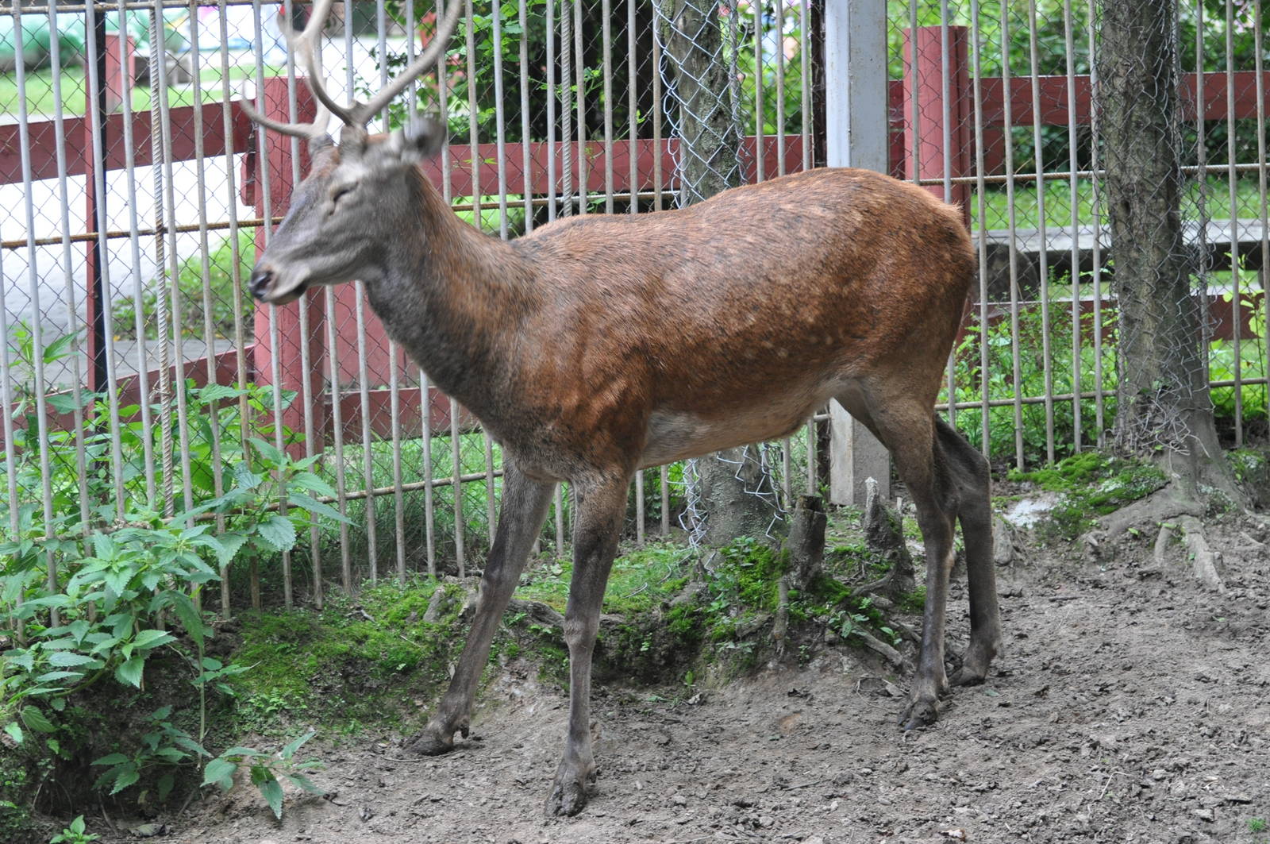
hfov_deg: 18.2
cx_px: 635
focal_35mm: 112
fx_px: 3964
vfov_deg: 12.1
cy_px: 422
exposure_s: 1/125
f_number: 4.5
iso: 800
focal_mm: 75
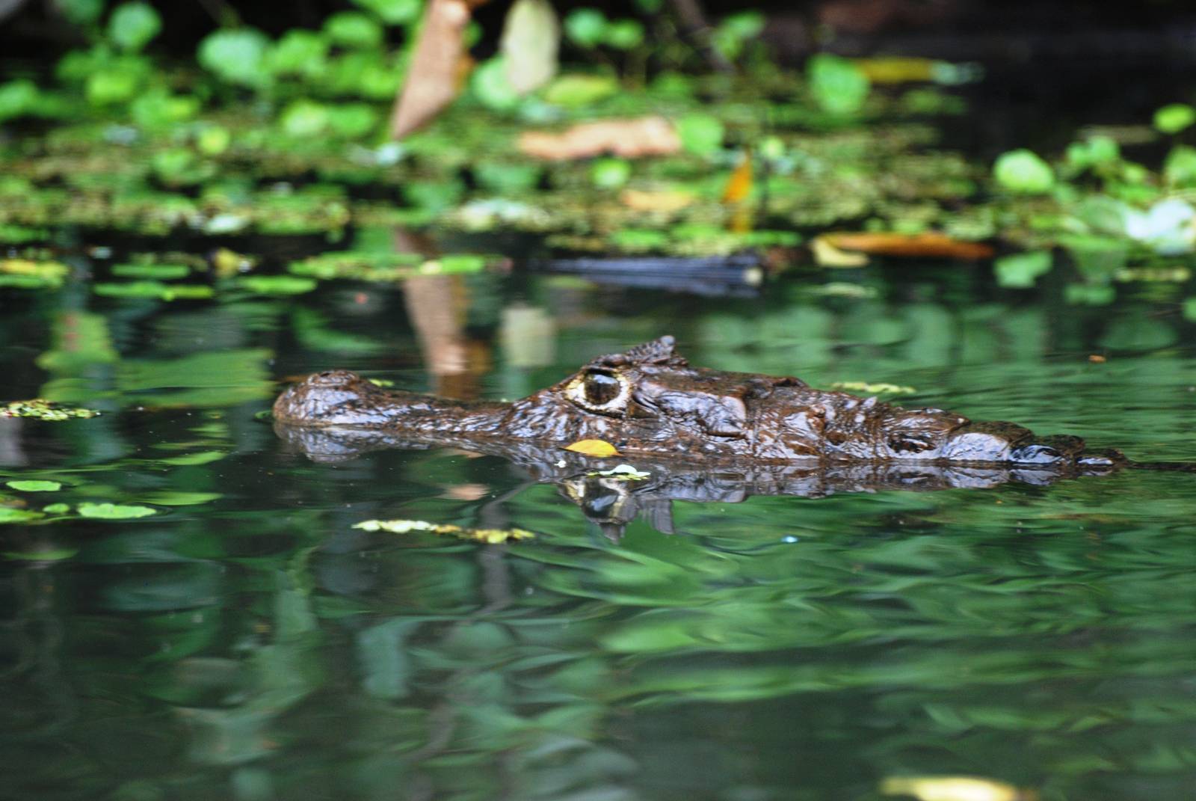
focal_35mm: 405
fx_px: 13471
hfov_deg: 5.1
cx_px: 598
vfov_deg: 3.4
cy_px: 400
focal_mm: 270
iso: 400
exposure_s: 1/160
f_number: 5.6
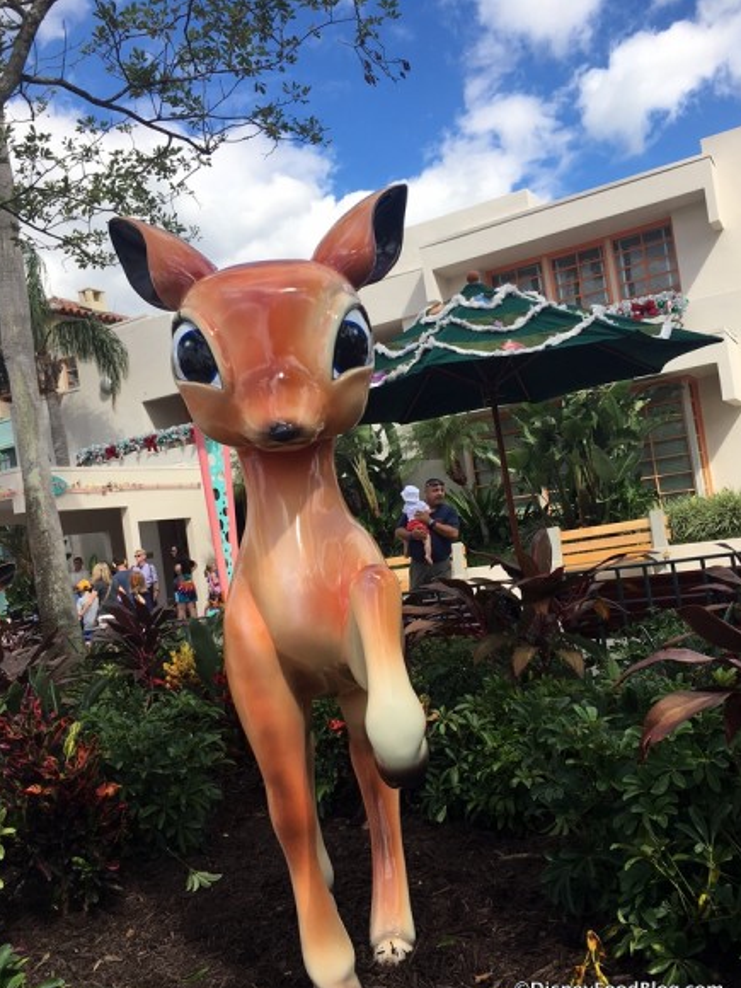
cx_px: 366
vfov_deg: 60.0
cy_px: 509
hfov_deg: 46.8
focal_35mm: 30
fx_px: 856
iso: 25
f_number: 2.2
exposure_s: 1/1221
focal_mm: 4.15
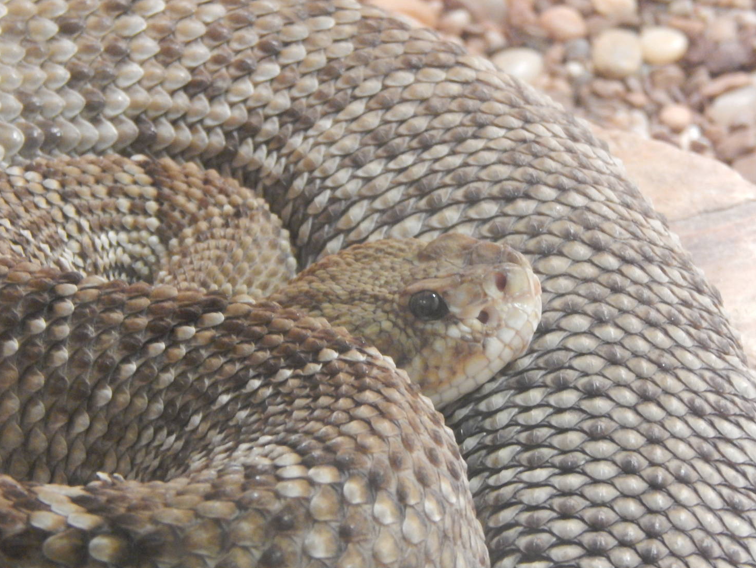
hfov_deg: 5.7
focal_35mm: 348
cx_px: 379
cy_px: 298
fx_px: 7601
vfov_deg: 4.3
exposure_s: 1/8
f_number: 5.7
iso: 800
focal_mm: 56.5
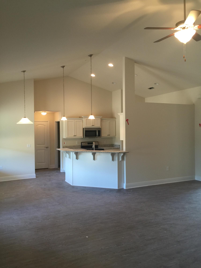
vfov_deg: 61.7
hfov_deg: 48.2
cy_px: 134
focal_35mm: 29
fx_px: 225
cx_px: 100
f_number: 2.2
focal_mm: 4.15
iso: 40
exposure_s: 1/15
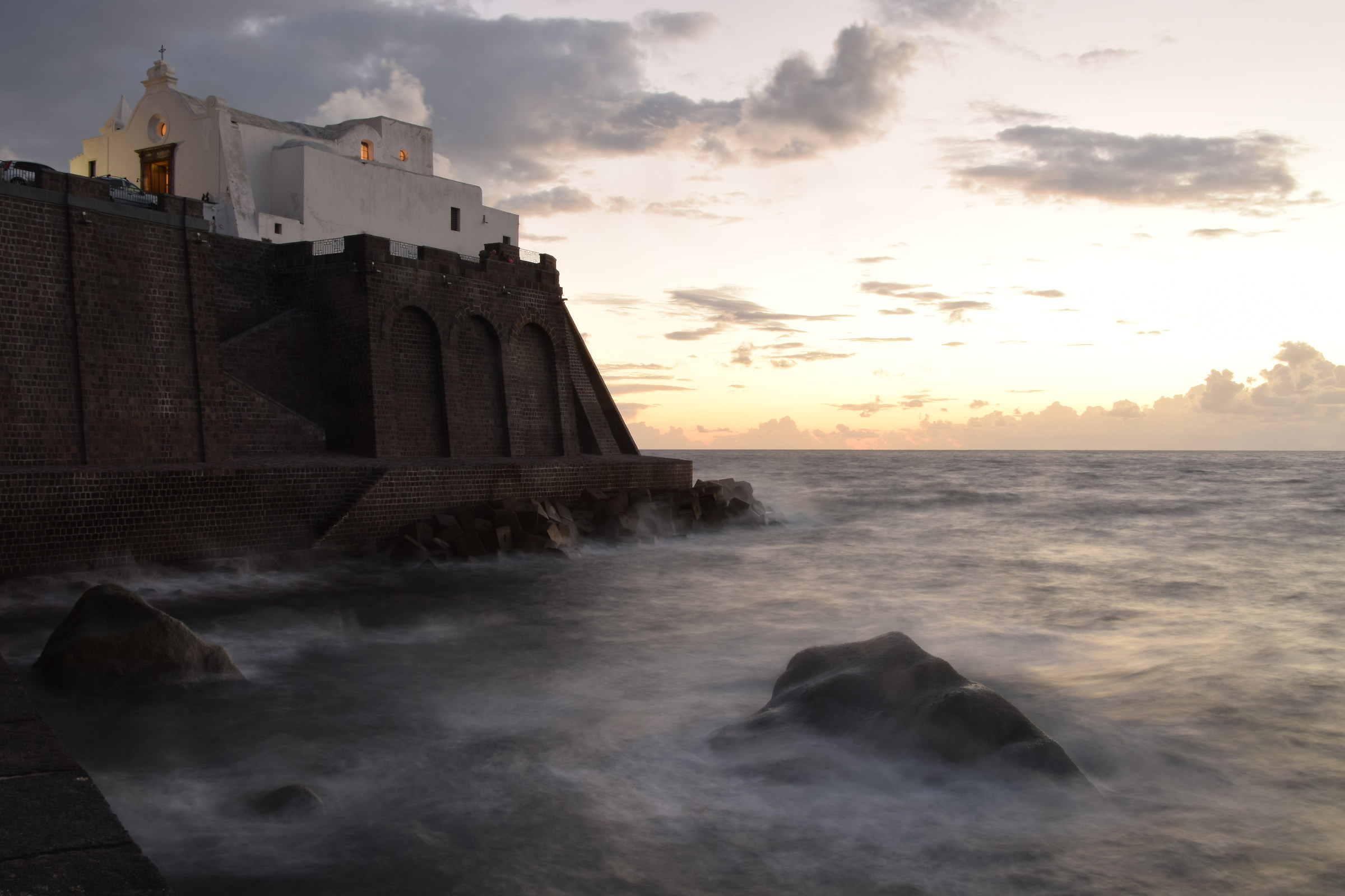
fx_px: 1233
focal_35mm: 33
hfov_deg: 57.2
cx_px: 672
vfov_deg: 40.0
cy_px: 448
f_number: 22
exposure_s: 4
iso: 100
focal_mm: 22
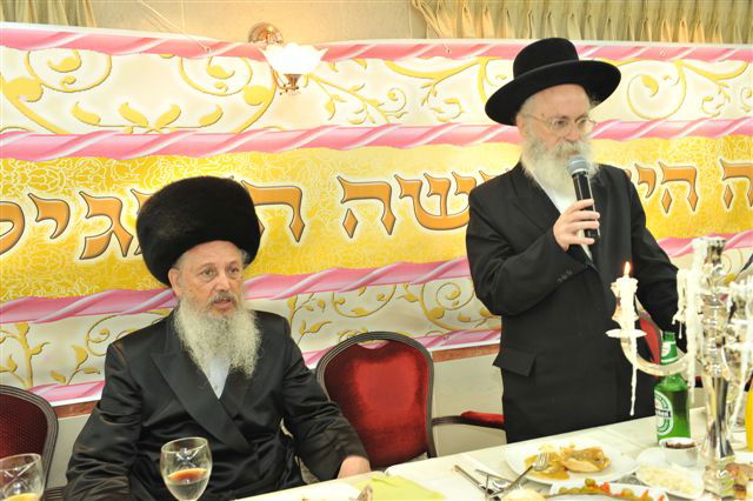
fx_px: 711
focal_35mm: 34
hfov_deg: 55.8
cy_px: 250
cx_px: 376
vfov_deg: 38.8
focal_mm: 34
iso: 800
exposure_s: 1/60
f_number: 6.3
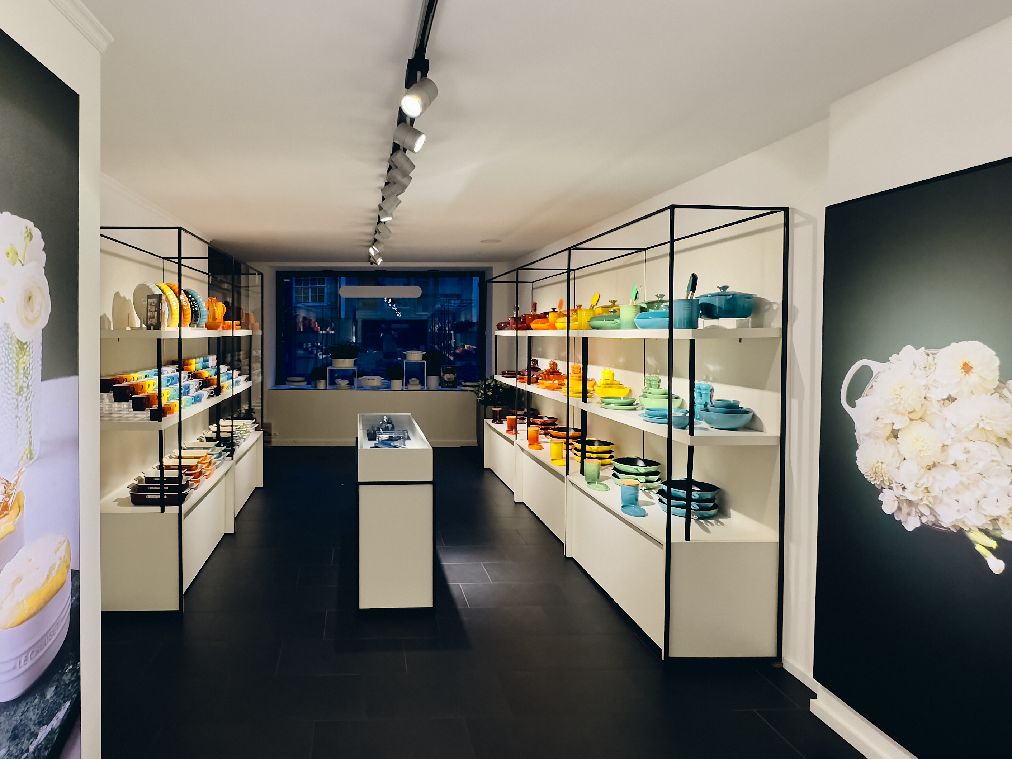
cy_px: 343
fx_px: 585
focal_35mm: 20
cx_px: 377
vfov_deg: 65.8
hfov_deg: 80.2
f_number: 2.2
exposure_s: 1/50
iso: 320
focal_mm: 2.22
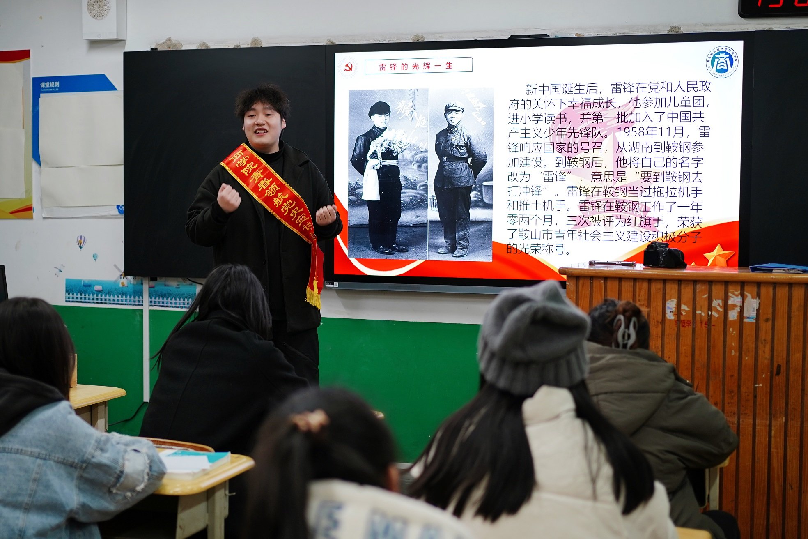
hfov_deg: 38.2
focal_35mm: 52
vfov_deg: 26.0
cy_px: 270
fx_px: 1167
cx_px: 404
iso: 250
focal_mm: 35
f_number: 1.8
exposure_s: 1/100
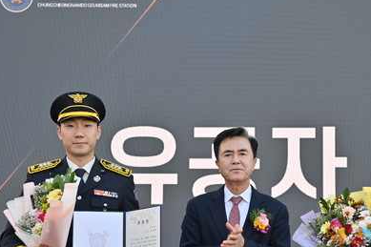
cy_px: 179
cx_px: 237
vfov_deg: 12.6
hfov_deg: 18.9
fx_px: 1112
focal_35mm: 108
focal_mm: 70
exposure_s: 1/250
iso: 100
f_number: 4.5
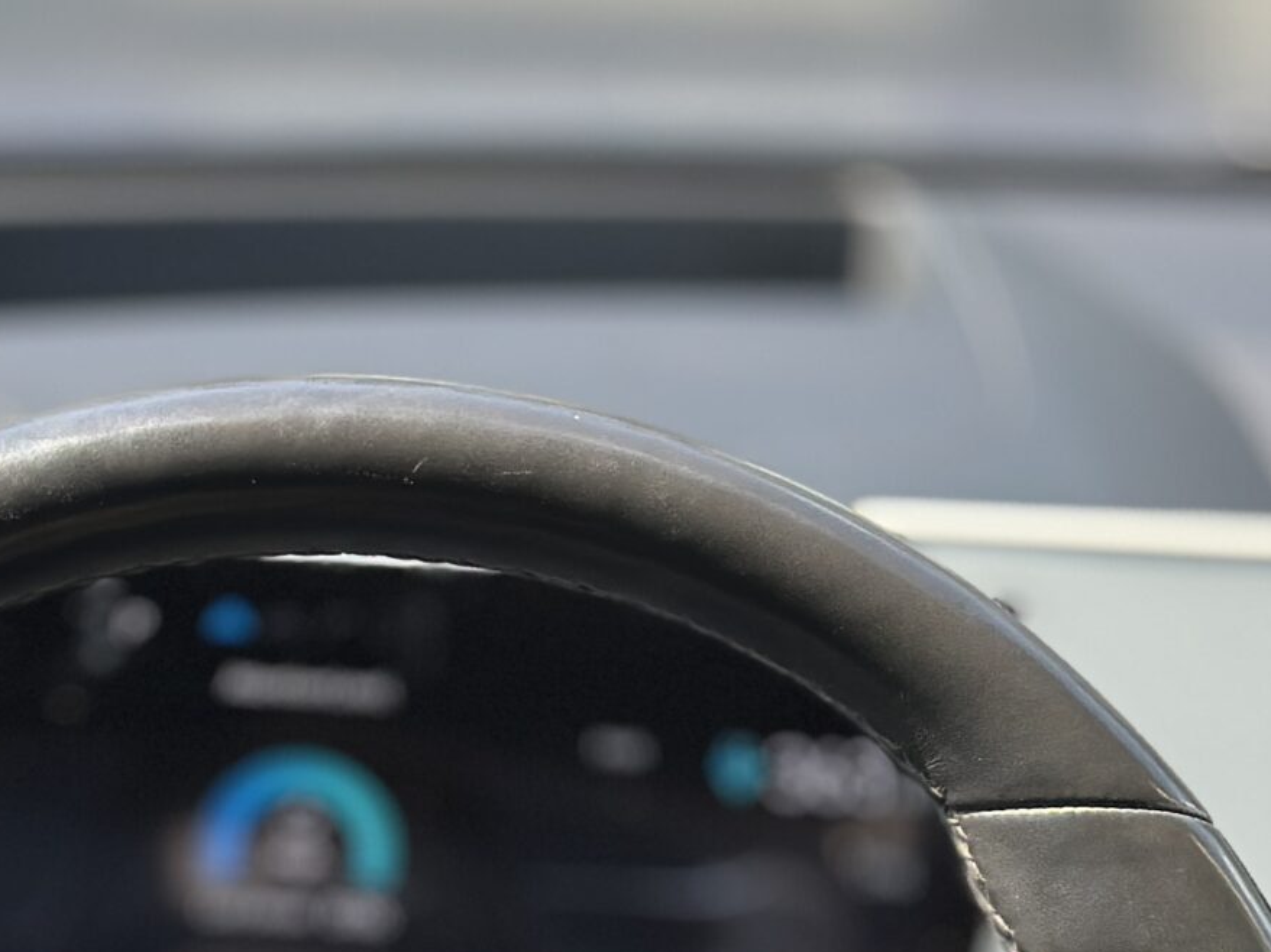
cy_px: 1319
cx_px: 353
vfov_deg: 10.3
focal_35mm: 140
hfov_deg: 14.1
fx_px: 5139
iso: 80
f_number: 1.78
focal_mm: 6.86
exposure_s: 1/513
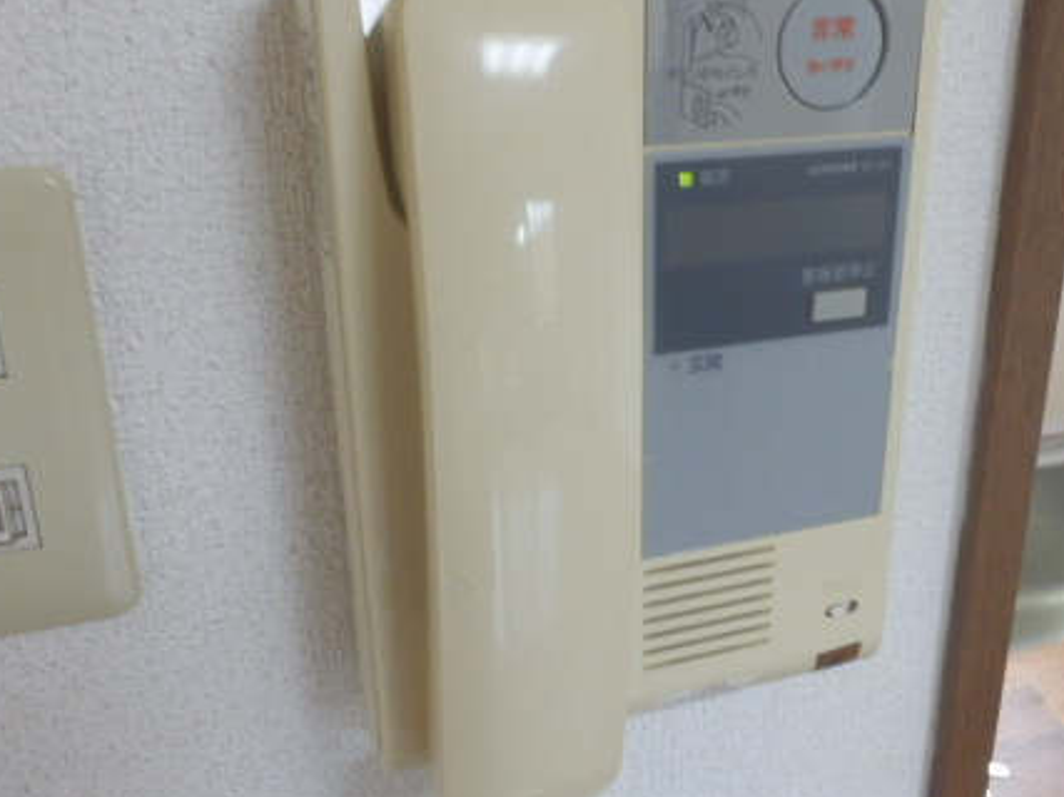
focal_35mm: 36
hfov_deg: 51.3
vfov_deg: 39.6
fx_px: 1106
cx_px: 583
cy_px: 391
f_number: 3
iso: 320
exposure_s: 1/30
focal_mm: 4.2
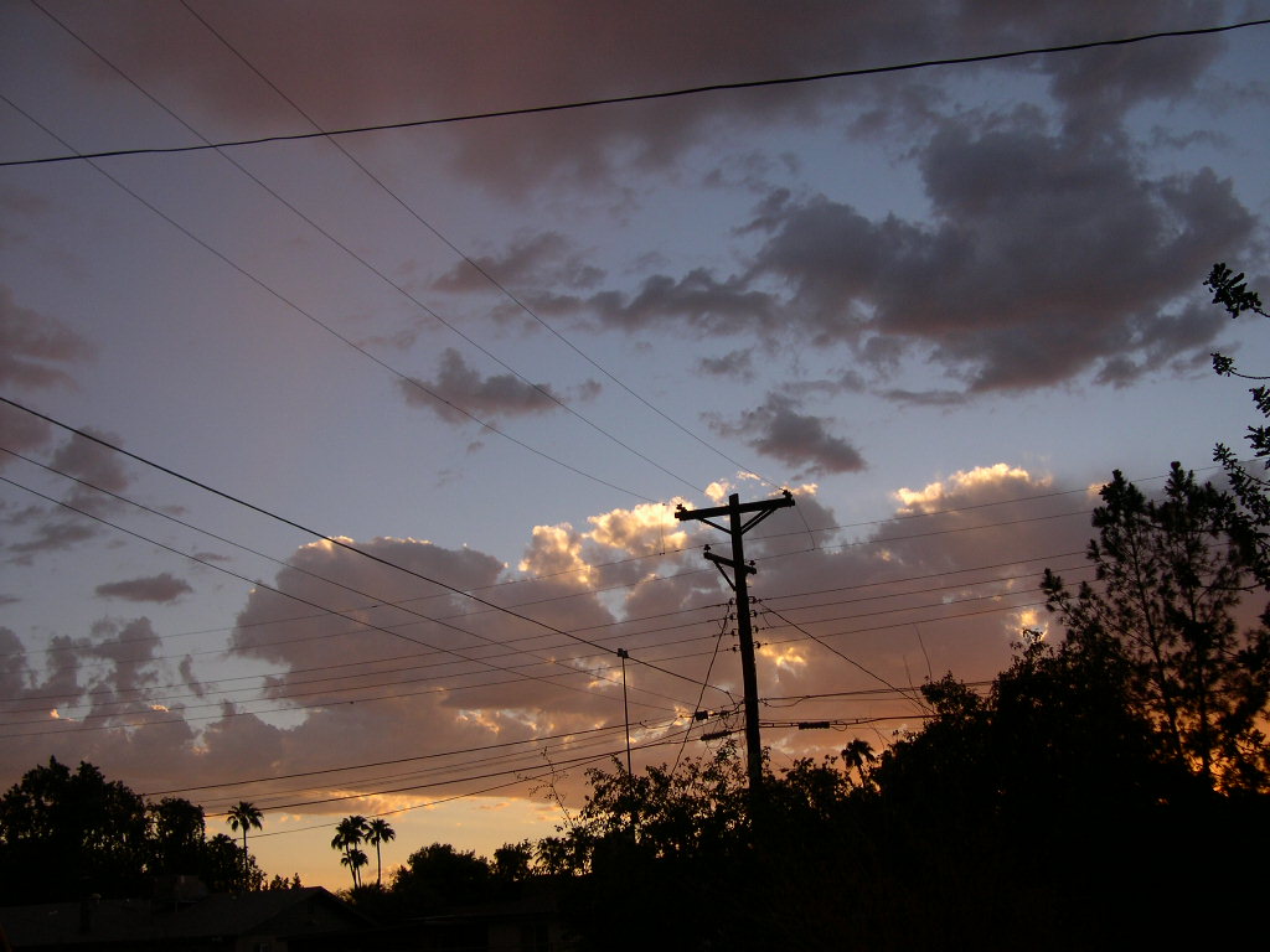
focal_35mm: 38
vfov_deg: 37.7
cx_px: 635
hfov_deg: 49.0
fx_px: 1394
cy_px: 476
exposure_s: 1/460
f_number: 2.8
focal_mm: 8
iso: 100
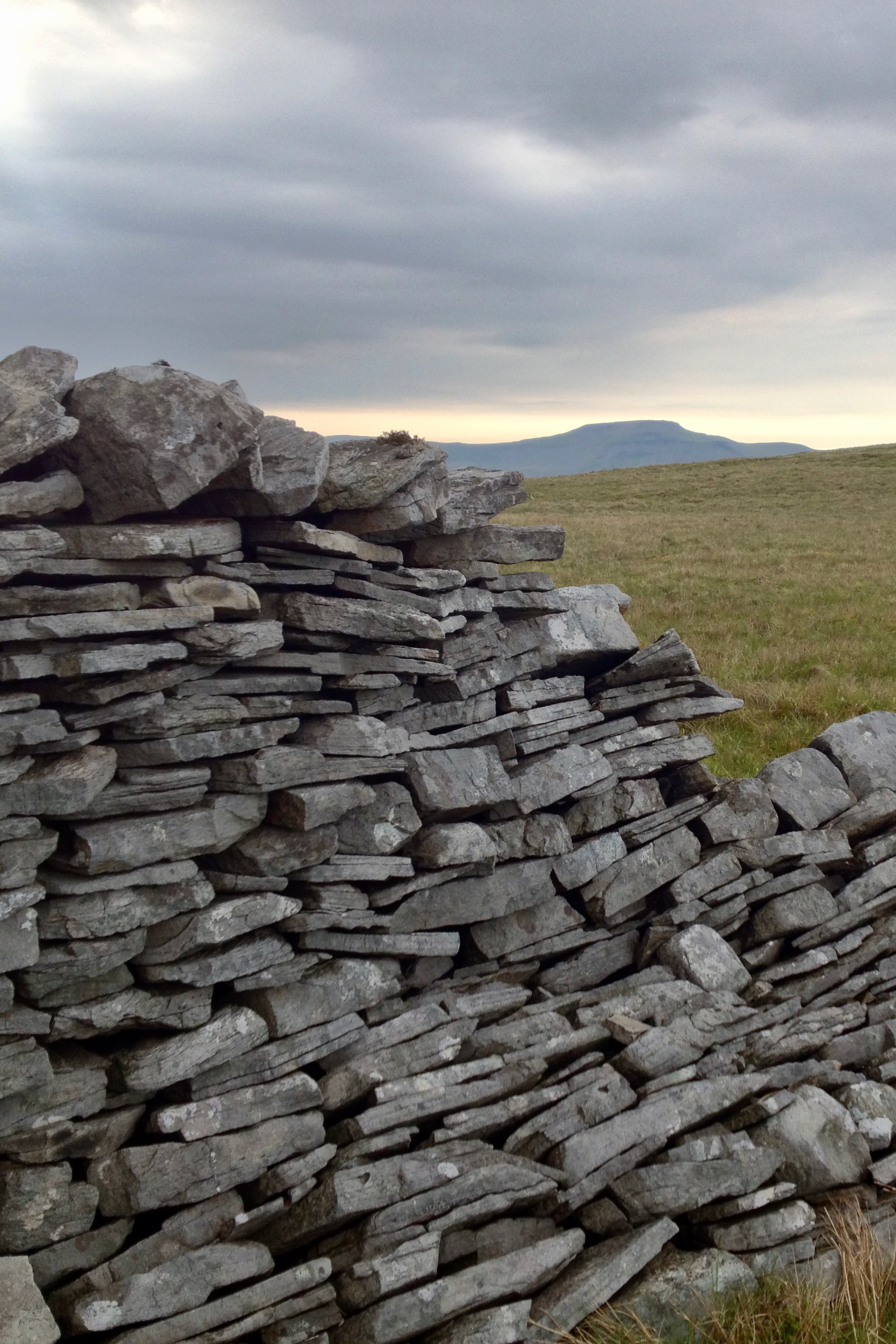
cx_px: 655
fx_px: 1829
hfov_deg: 27.2
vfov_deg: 40.3
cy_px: 668
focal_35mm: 49
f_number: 2.4
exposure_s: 1/325
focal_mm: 4.28
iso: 50
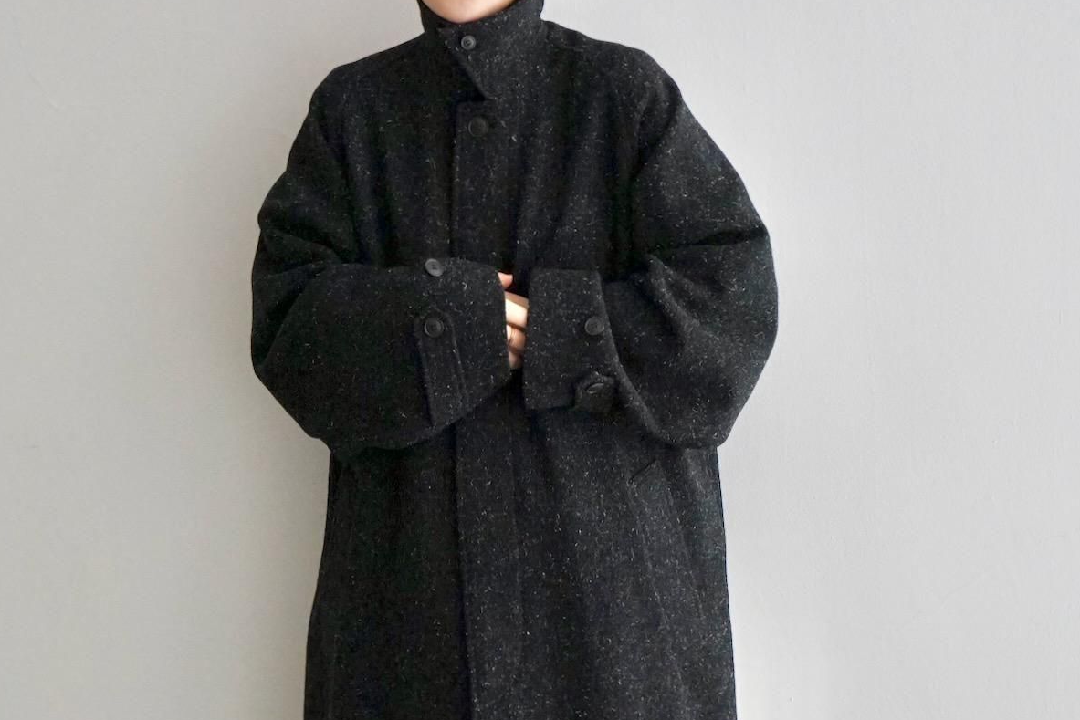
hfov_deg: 28.8
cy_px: 517
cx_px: 539
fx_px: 2100
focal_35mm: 70
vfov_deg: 19.4
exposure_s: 1/160
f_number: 4.5
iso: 2500
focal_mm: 46
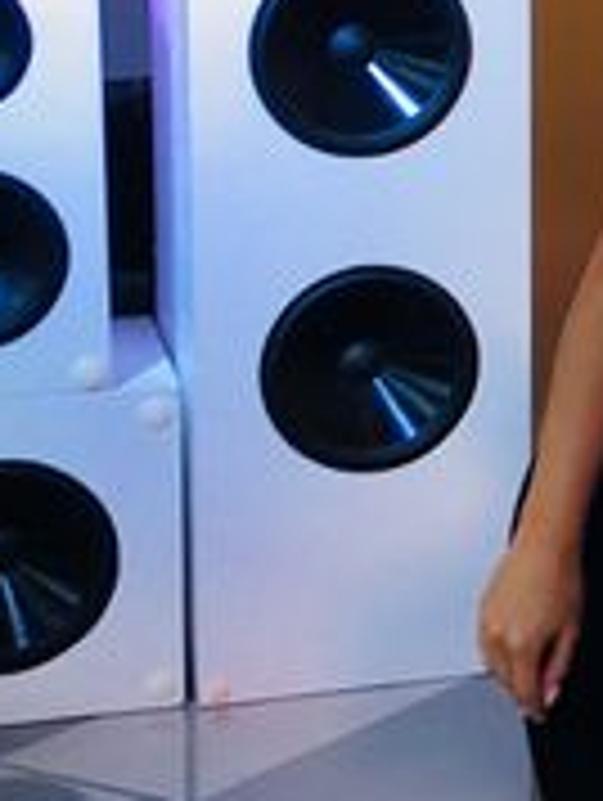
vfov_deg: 14.1
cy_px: 97
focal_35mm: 139
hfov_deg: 9.8
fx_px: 3221
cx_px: 1310
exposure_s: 1/50
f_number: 2.2
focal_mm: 4.15
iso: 32
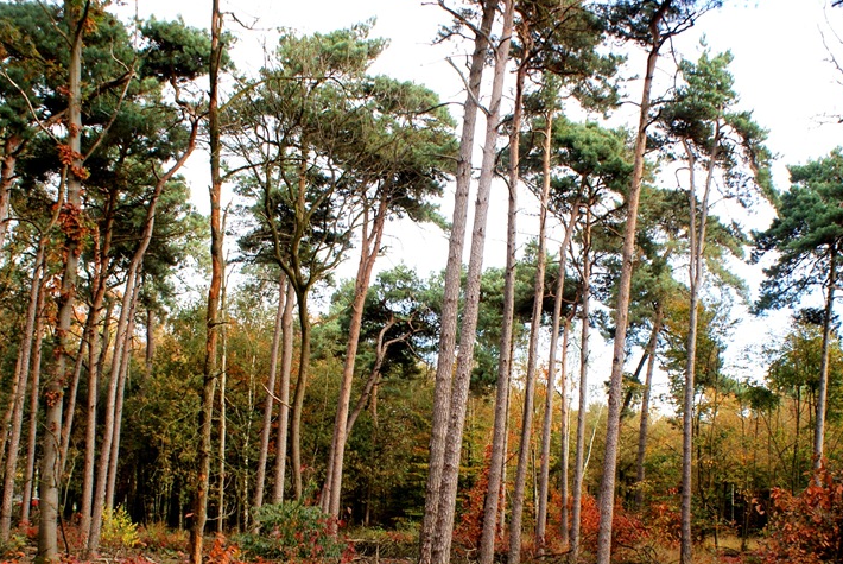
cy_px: 433
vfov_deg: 24.8
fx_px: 1266
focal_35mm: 54
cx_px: 458
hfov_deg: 36.8
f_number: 7.1
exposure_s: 1/60
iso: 100
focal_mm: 22
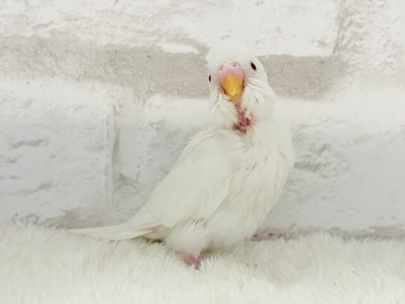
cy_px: 152
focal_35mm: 52
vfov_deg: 28.0
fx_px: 608
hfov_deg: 36.8
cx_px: 202
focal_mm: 5.96
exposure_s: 1/100
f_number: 1.6
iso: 125
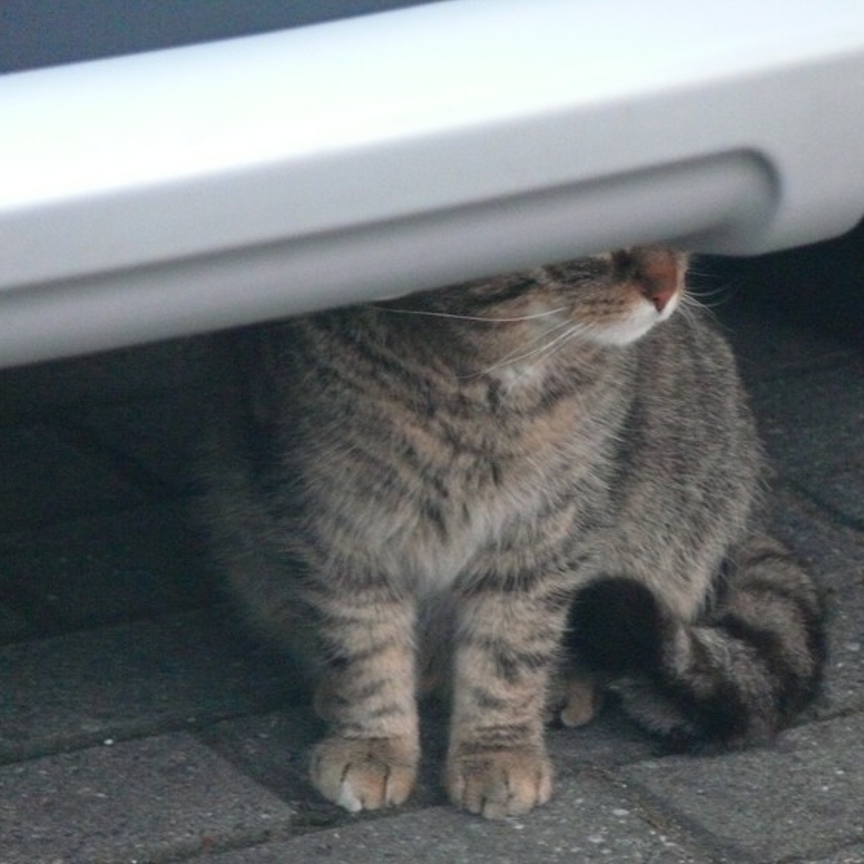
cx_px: 475
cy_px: 432
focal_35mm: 387
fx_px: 10928
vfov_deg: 4.5
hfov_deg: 4.5
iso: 800
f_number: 3.6
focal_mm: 69.2
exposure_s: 1/15
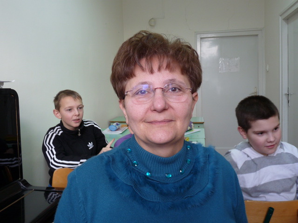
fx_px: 275
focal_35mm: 32
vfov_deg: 44.2
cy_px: 112
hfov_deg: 56.8
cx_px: 149
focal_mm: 4.8
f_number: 2.8
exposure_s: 1/30
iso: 125
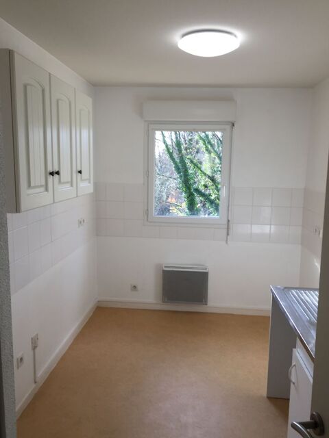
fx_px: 367
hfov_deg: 48.2
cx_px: 164
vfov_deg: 61.7
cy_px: 219
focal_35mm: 29
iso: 40
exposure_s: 1/100
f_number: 2.2
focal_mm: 4.15
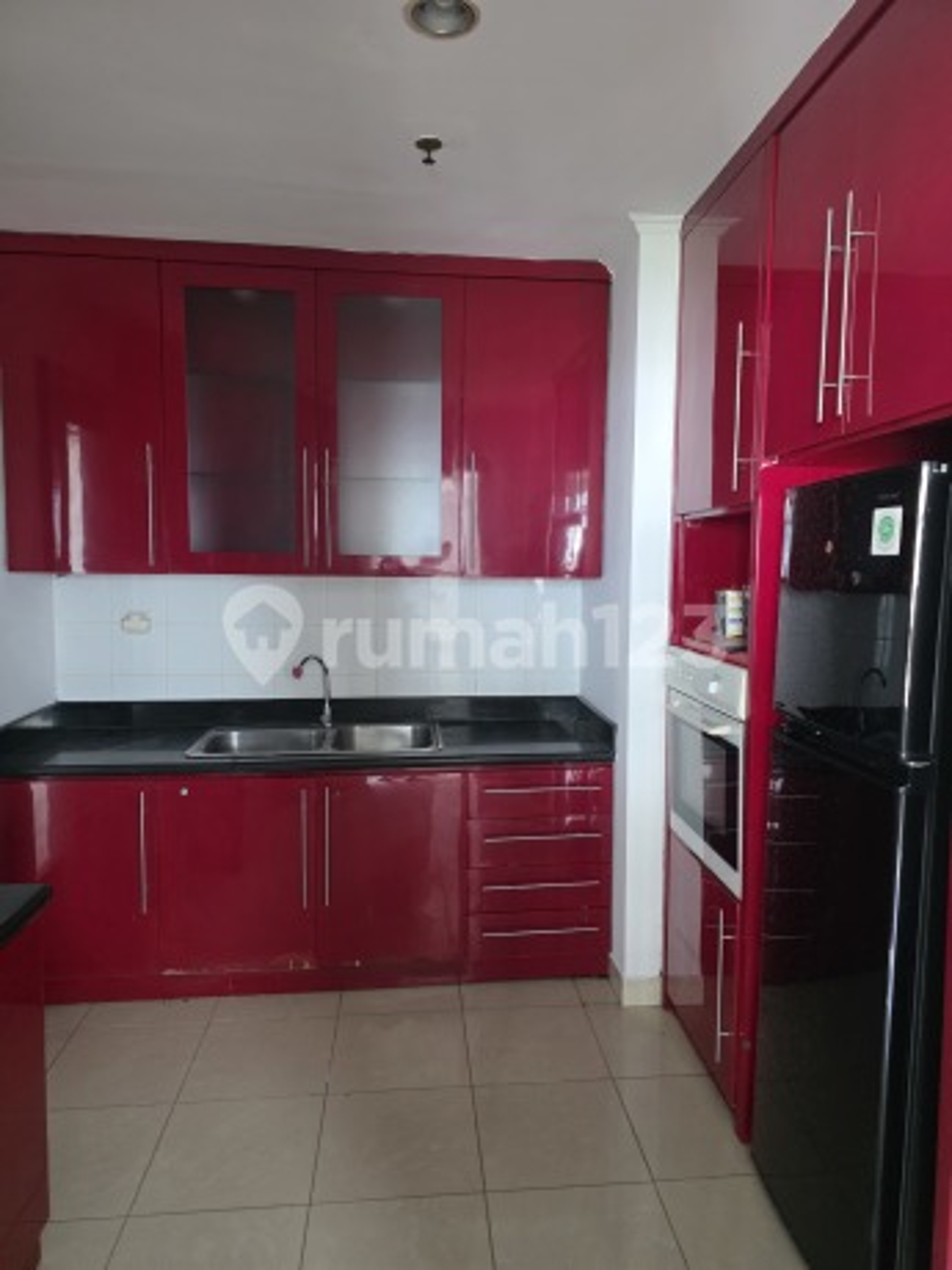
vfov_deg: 73.9
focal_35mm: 23
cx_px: 476
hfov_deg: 58.9
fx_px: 843
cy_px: 635
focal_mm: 6.3
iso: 800
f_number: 1.7
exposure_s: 1/100
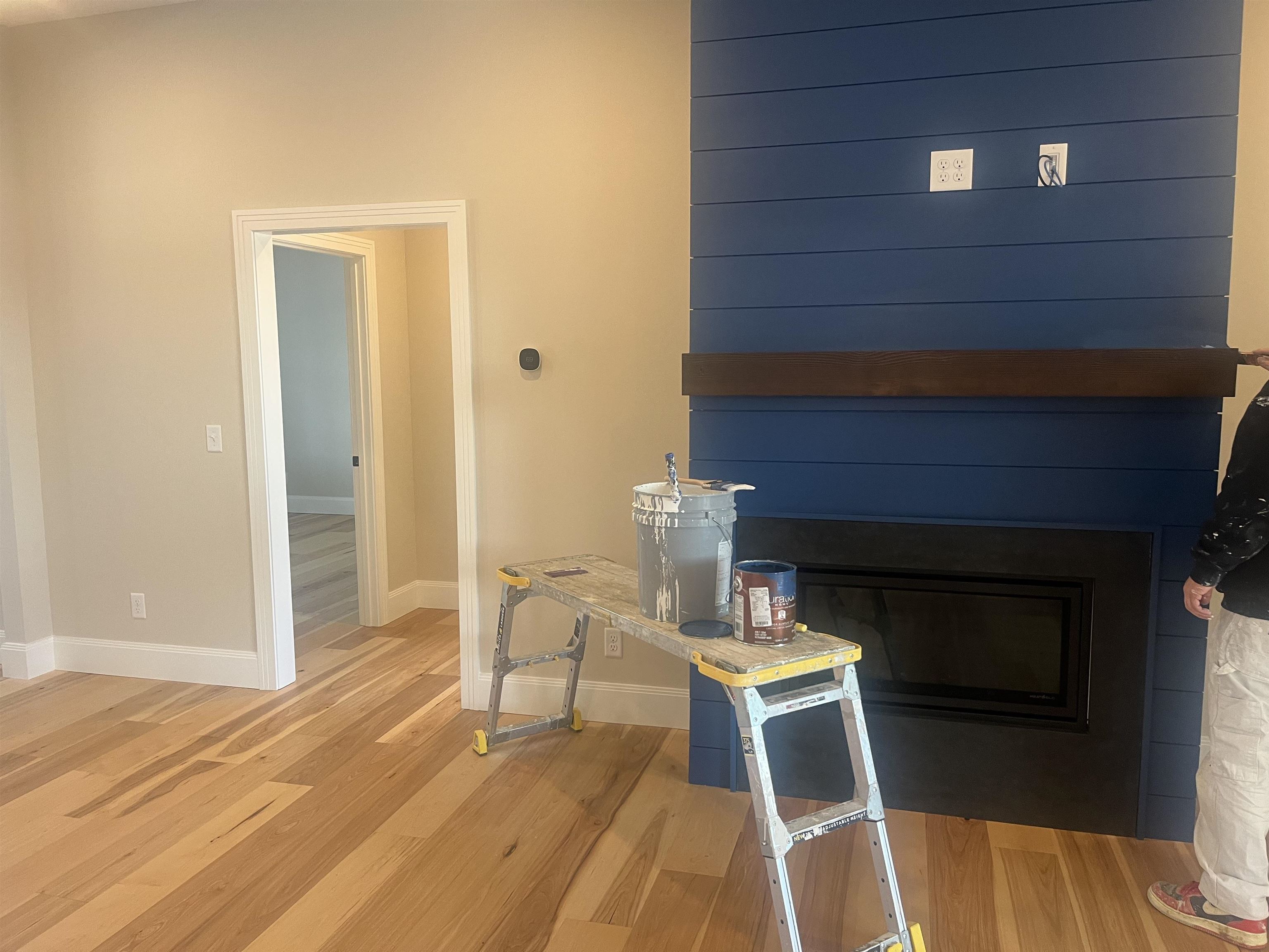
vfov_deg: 53.1
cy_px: 476
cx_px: 634
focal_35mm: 26
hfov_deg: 67.3
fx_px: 953
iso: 125
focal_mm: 5.1
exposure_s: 1/60
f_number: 1.6
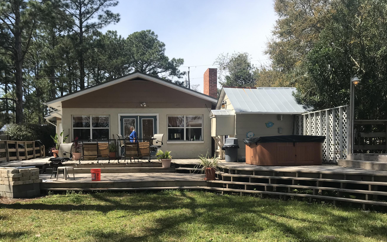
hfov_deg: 56.6
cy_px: 159
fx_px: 359
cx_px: 171
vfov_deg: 36.9
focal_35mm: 34
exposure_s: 1/1842
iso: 20
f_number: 1.8
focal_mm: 3.99
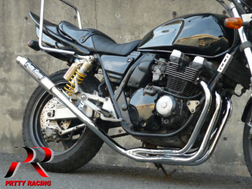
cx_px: 126
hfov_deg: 21.1
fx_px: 677
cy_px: 94
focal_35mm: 93
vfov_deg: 15.9
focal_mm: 9.6
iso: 125
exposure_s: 1/50
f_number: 3.5
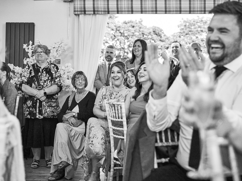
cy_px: 91
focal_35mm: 60
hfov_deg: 32.2
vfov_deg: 24.4
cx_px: 117
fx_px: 419
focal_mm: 55
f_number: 3.5
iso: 6400
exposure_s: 1/125
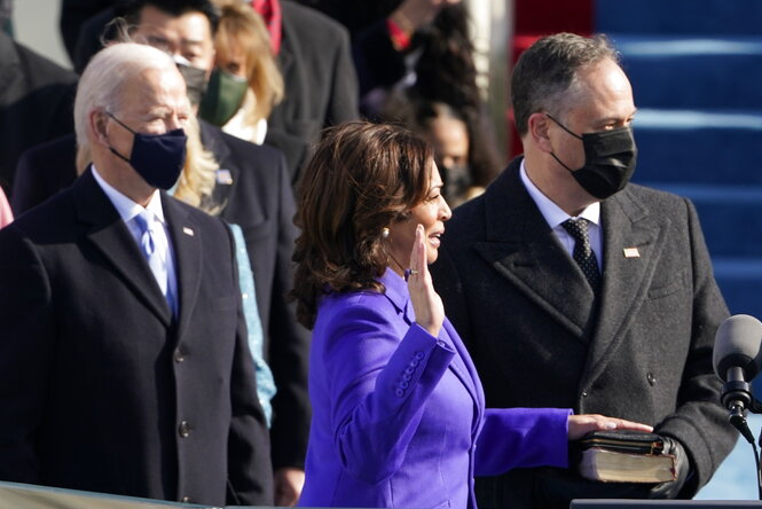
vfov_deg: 1.5
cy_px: 349
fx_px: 19566
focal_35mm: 924
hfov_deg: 2.2
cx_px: 348
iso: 640
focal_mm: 600
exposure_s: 1/1000
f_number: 9
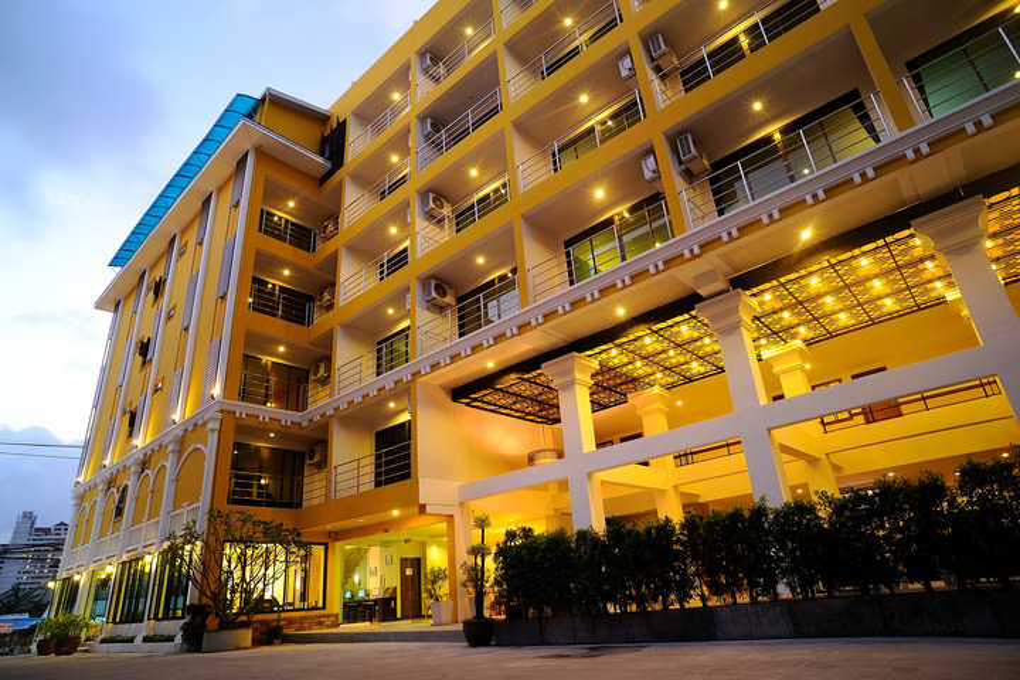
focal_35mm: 20
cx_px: 510
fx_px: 567
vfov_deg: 61.9
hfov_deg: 84.0
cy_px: 340
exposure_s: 13
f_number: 6.3
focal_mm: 20
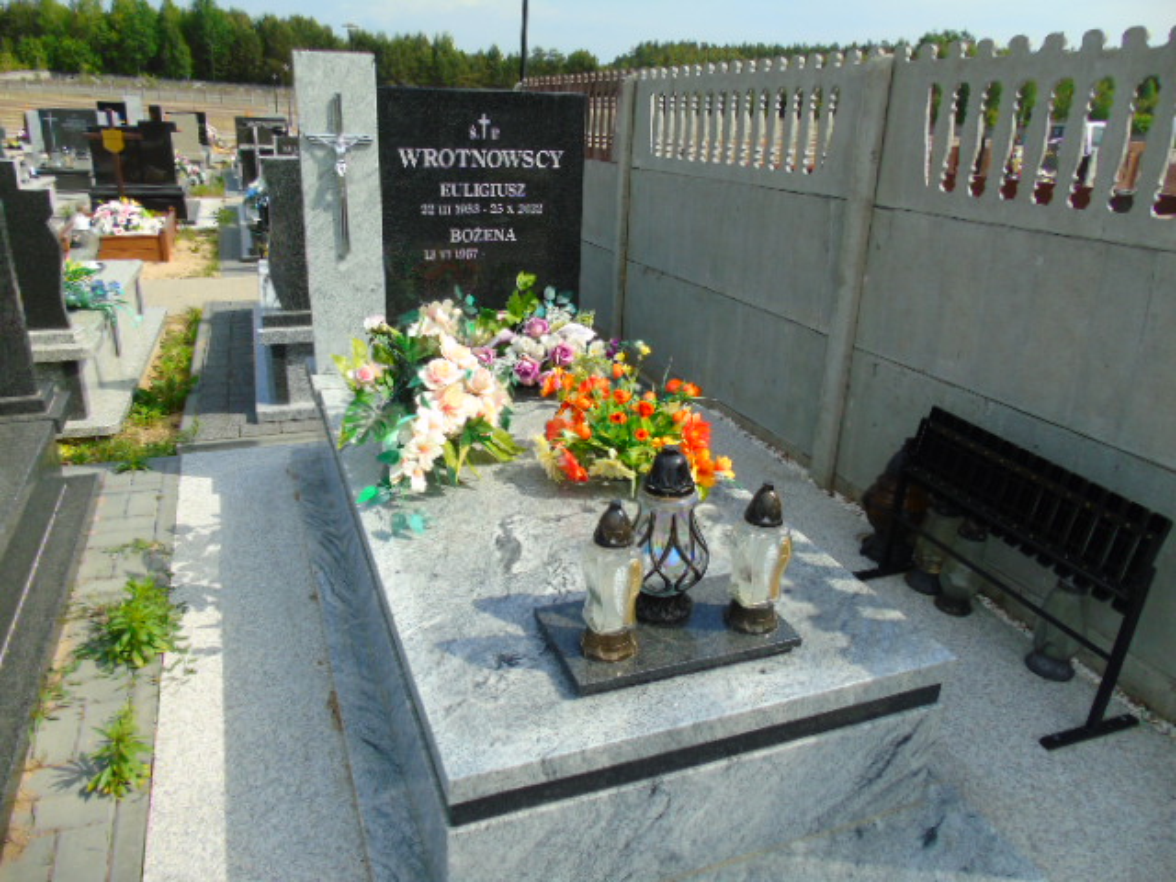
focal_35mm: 25
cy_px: 441
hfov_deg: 69.4
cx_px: 588
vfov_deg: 54.9
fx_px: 849
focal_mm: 4.4
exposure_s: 1/1000
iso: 80
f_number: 3.4
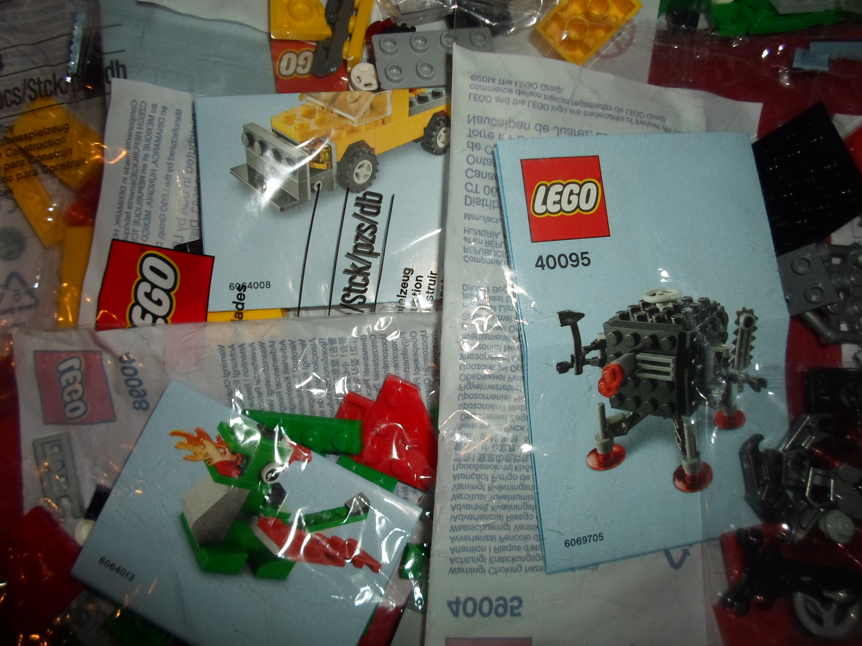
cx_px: 431
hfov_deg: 69.4
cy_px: 323
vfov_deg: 54.9
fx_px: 623
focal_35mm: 25
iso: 100
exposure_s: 1/8
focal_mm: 4.5
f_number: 9.2
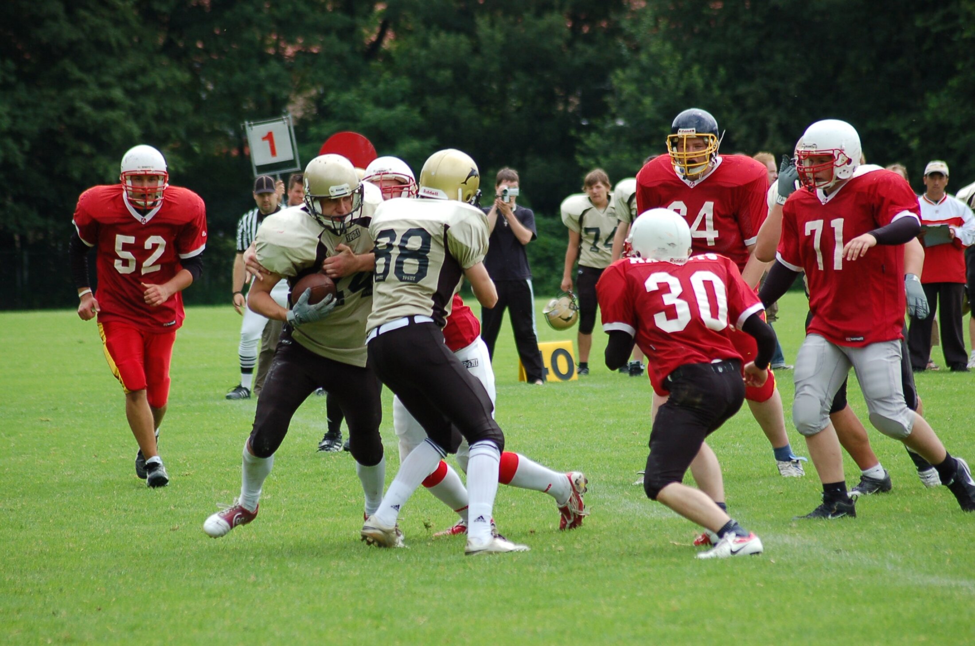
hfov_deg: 8.1
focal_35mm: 255
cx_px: 488
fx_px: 6893
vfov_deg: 5.4
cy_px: 323
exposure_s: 1/1000
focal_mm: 170
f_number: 4.8
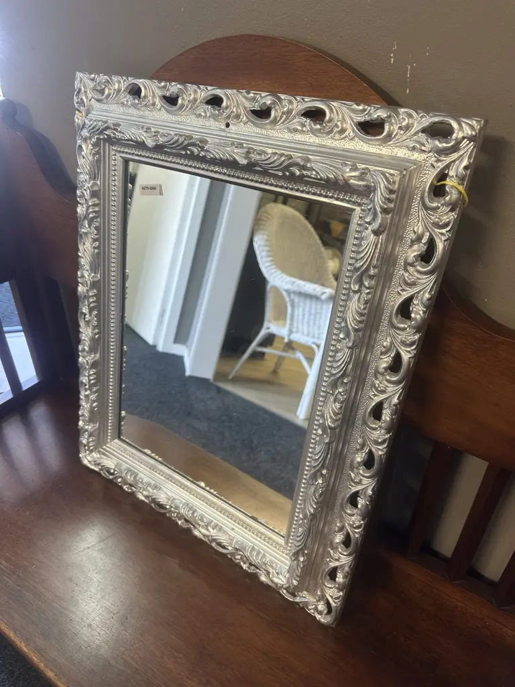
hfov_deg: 56.8
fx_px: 476
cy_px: 344
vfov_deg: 71.6
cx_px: 258
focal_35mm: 24
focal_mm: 6.86
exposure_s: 1/50
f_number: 1.78
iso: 125
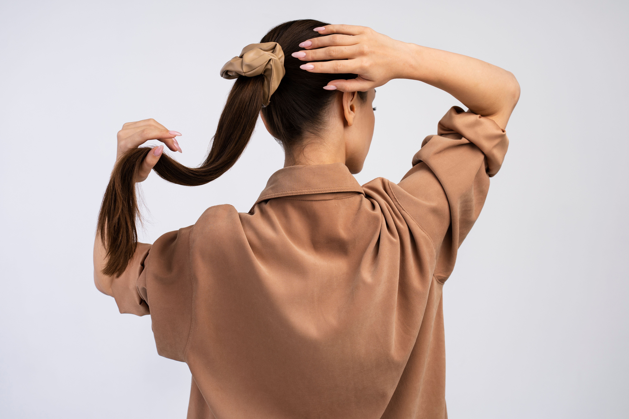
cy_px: 210
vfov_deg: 16.1
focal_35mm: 85
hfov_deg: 23.9
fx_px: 1485
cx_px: 314
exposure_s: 1/160
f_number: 5.6
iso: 100
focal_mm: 85
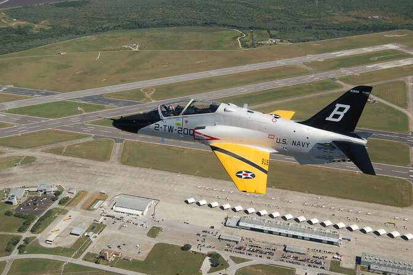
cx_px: 216
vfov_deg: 26.4
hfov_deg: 38.9
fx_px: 585
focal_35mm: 51
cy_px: 154
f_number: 5
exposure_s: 1/1250
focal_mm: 30
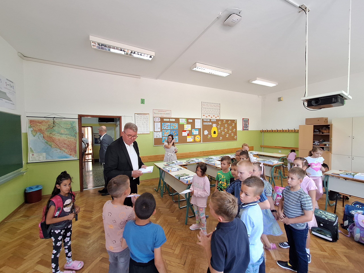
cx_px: 182
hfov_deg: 106.2
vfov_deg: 89.9
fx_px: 137
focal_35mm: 13
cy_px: 136
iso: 160
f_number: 2.2
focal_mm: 1.74
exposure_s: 1/50
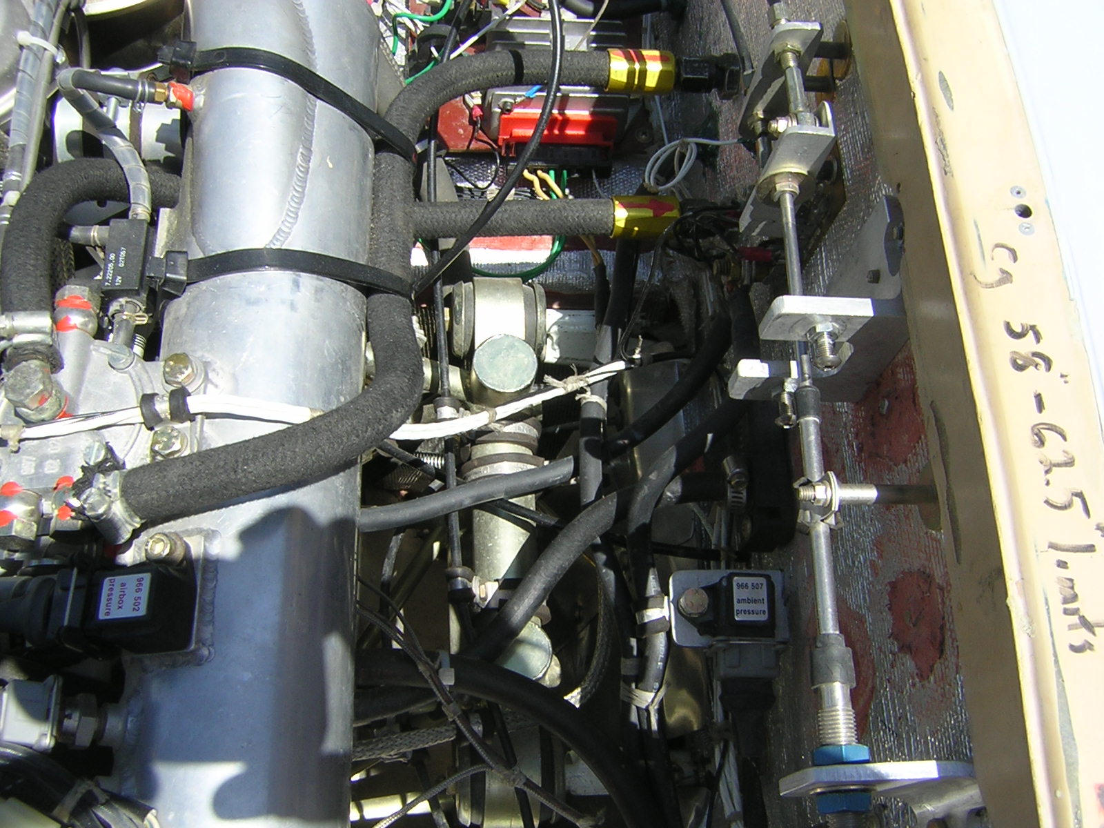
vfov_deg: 39.7
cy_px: 414
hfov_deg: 51.4
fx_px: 1148
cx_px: 552
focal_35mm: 36
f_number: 5.2
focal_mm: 4.7
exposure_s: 1/261
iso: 100
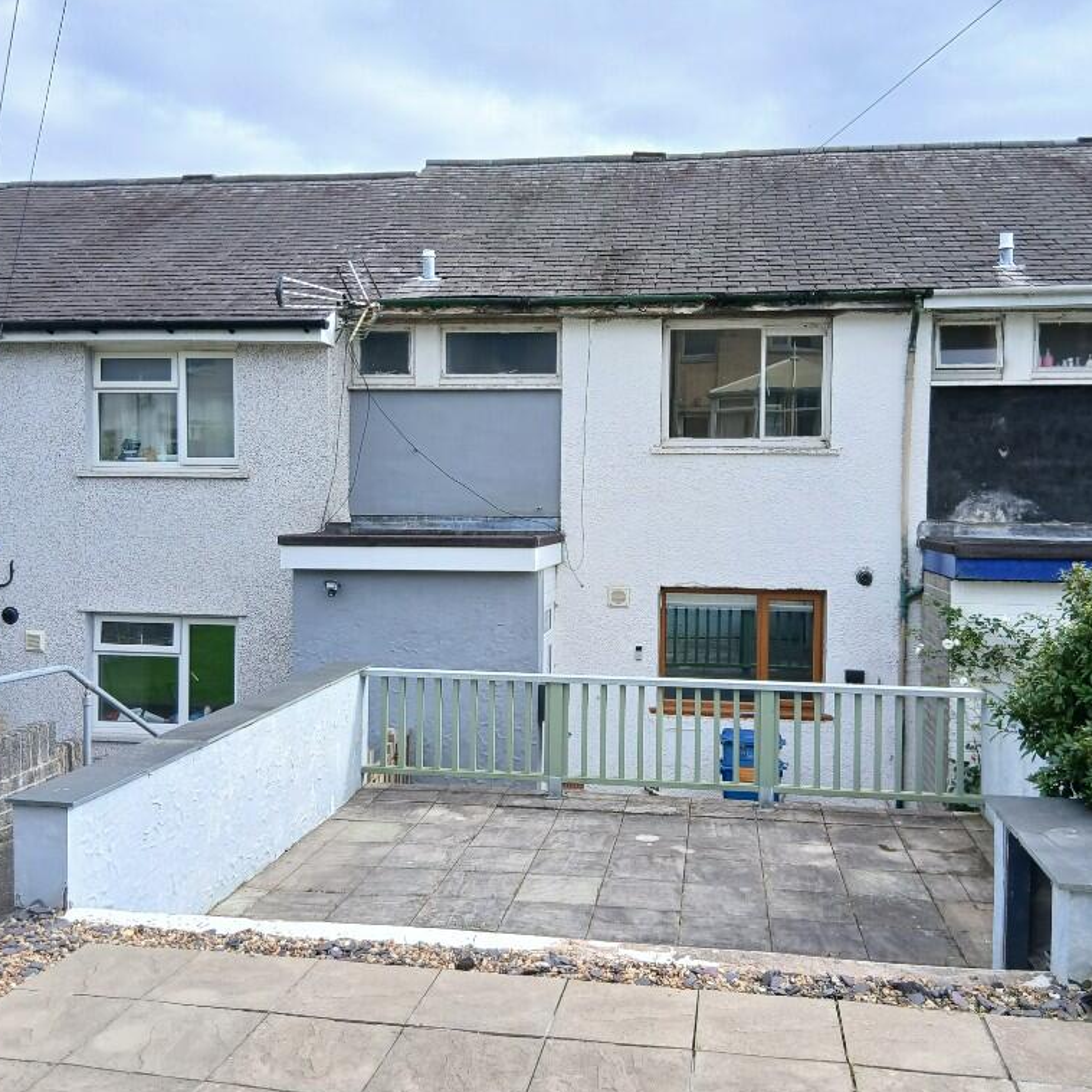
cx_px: 555
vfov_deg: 52.5
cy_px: 548
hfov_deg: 52.5
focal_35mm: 31
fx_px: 1106
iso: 20
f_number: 1.8
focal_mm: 3.98
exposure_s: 1/166
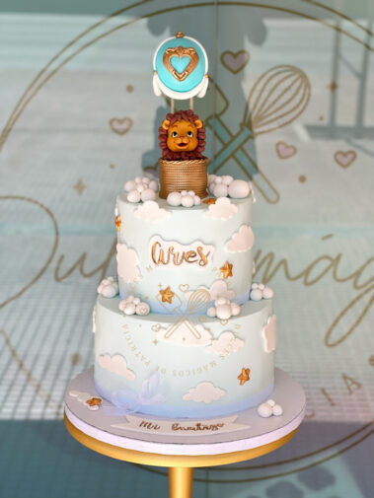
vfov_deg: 25.3
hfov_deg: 19.1
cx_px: 187
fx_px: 1109
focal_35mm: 77
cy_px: 249
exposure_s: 1/165
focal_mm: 9
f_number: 2.8
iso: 25
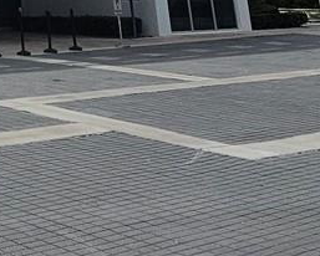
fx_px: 749
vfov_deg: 14.9
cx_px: -157
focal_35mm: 79
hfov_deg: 20.7
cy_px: -291
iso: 50
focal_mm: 2.2
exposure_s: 1/6151
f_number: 2.2
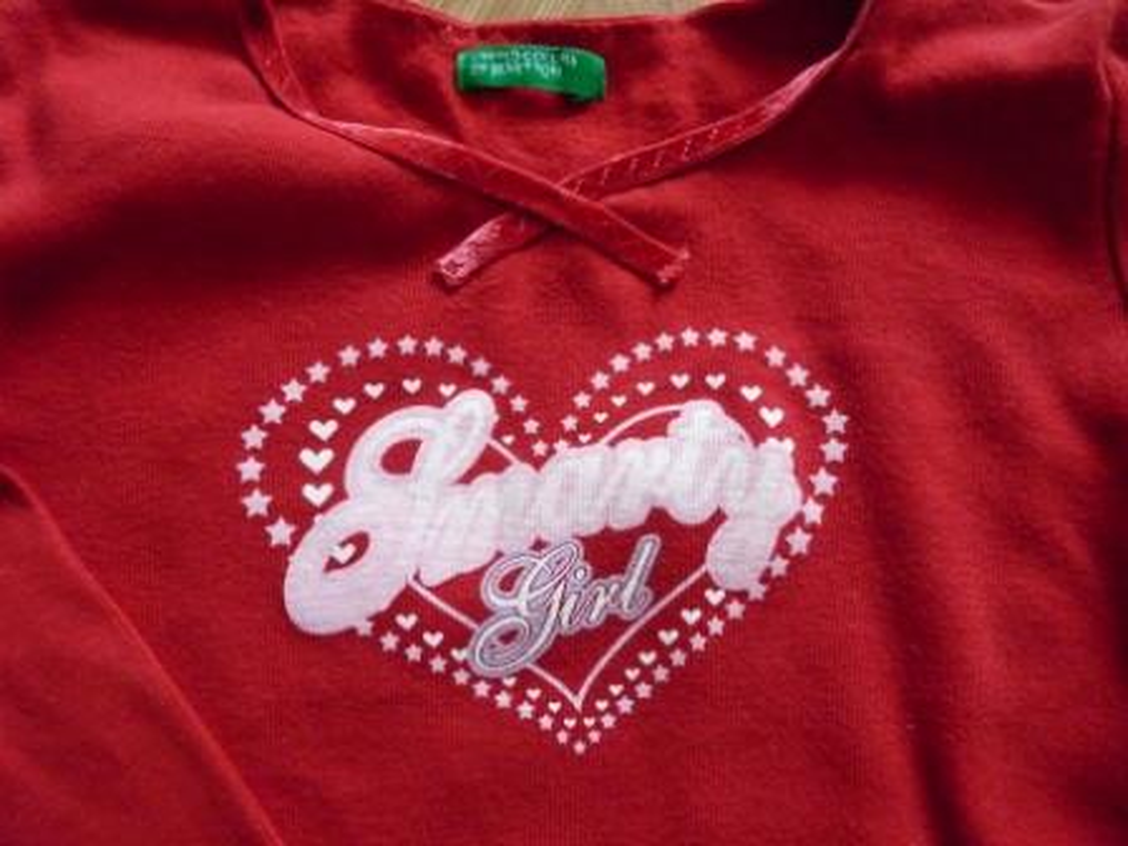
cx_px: 564
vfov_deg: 51.4
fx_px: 880
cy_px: 423
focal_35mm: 27
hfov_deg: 65.3
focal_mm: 4.8
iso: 800
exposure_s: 1/25
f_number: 2.8
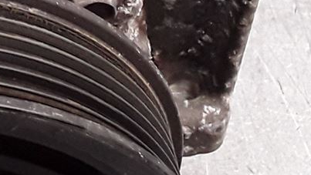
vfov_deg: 7.8
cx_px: -130
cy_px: -40
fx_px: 1279
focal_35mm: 155
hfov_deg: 13.2
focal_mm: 2.91
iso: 100
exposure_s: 1/100
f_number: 1.9
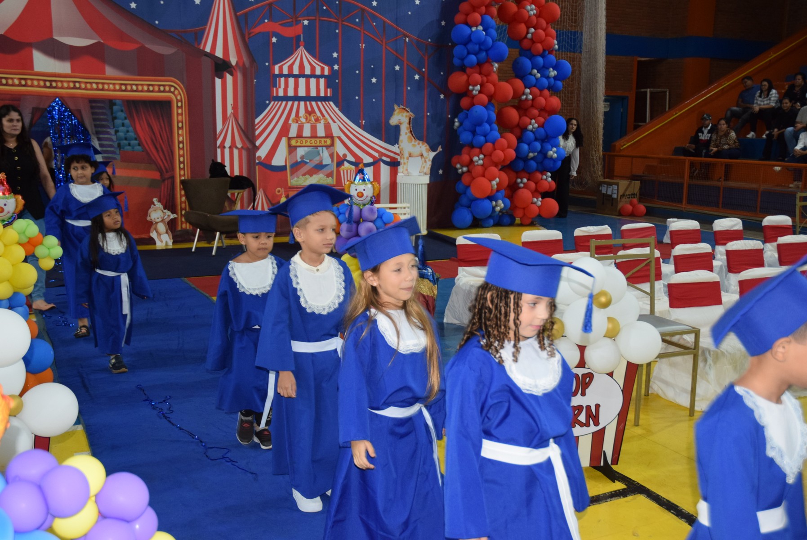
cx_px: 404
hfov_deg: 51.2
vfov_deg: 35.6
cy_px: 270
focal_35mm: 38
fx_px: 841
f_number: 3.8
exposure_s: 1/60
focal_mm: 25
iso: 1250
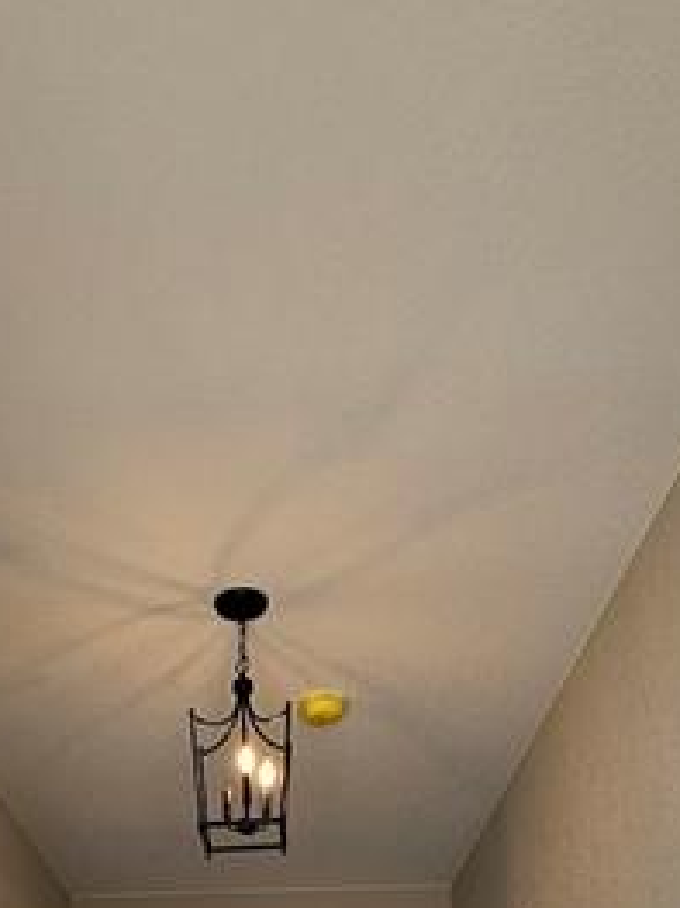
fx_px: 996
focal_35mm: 38
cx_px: 230
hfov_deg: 37.3
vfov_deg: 33.0
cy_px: 1233
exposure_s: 1/207
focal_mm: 2.2
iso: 100
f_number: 2.2
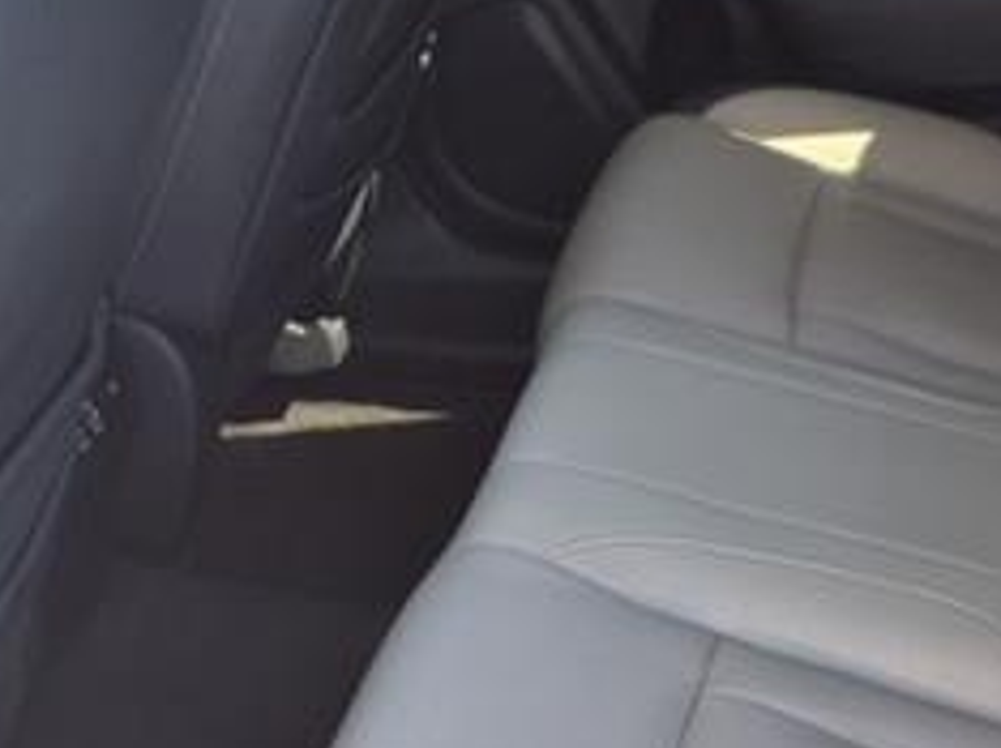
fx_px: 2138
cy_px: 500
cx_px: 680
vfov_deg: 19.8
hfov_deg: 26.2
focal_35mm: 74
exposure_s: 1/120
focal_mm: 3.58
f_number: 1.9
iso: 40
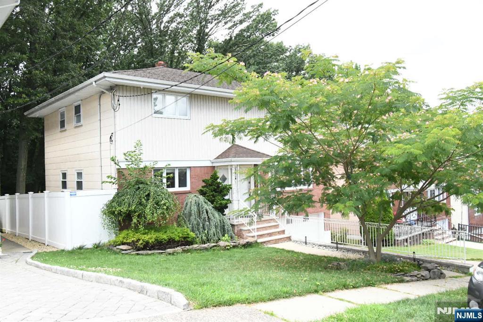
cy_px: 161
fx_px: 402
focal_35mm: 30
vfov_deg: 43.6
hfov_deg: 61.9
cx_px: 242
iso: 5000
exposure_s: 1/1000
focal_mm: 20
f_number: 16
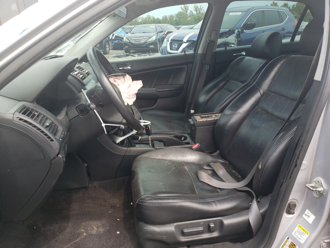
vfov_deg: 53.1
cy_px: 124
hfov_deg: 67.3
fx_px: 248
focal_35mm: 26
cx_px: 165
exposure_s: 1/323
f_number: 1.5
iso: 50
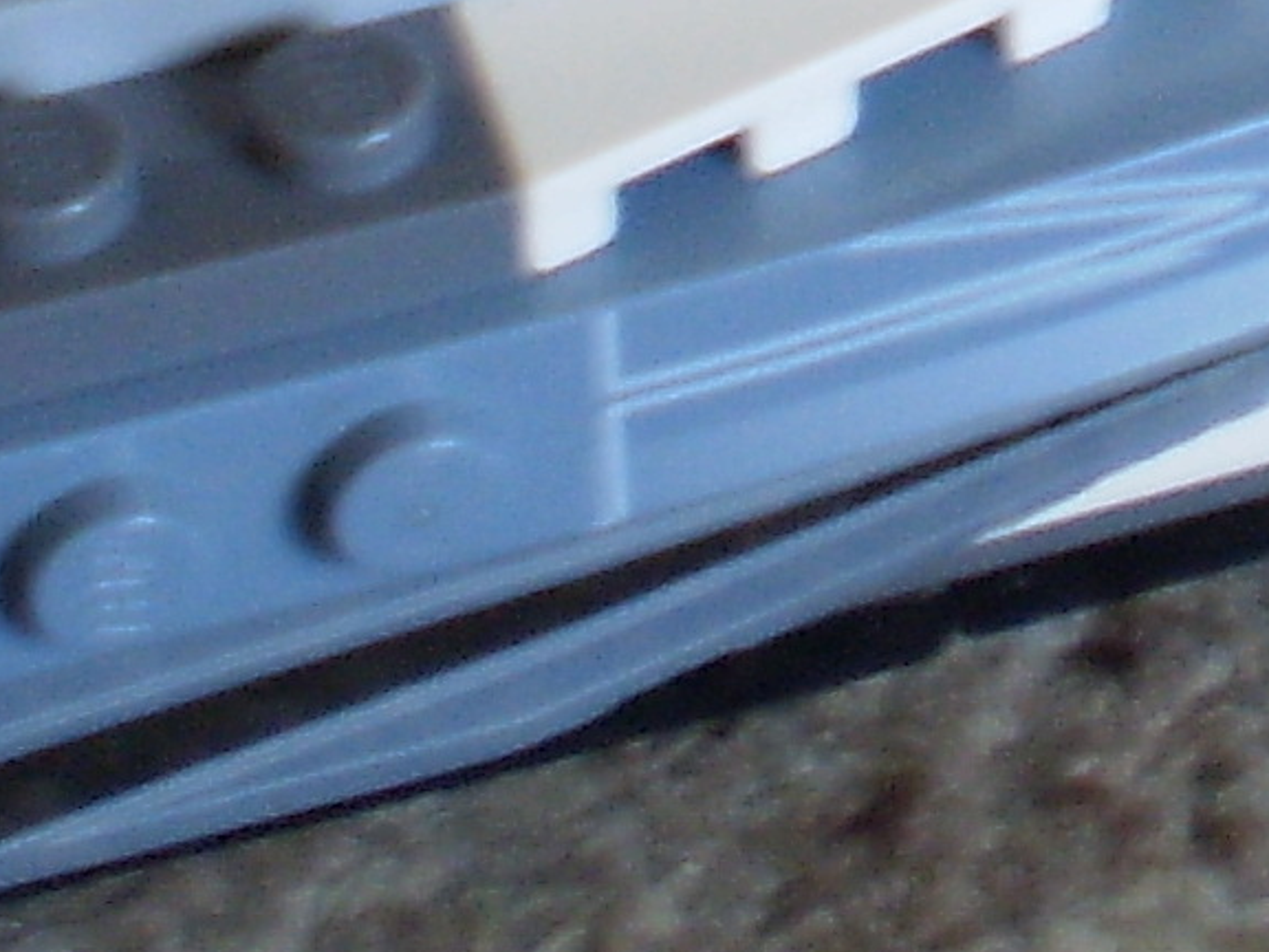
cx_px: 2406
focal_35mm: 204
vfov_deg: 6.8
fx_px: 7479
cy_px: -1483
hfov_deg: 9.2
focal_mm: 6.3
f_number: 3.1
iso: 125
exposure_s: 1/13
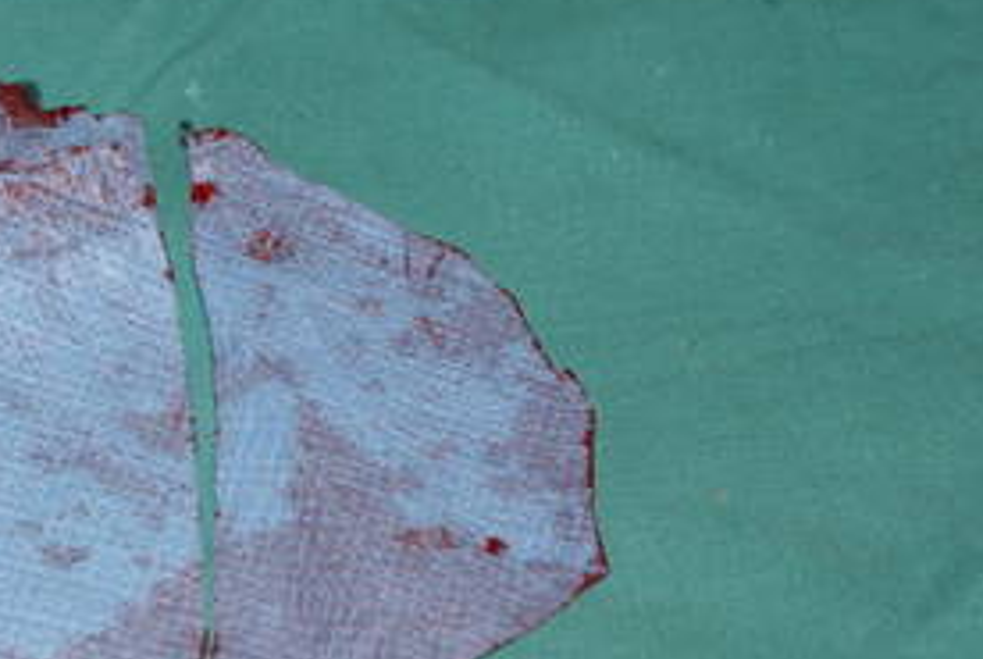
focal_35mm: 98
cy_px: 492
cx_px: 199
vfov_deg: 14.0
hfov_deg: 20.6
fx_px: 2680
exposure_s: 1/60
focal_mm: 30
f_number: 5.6
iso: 400
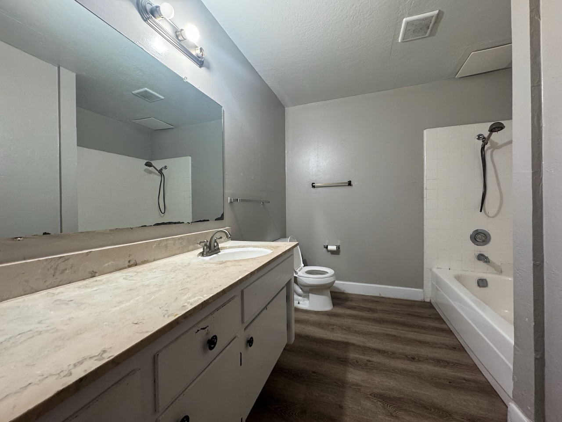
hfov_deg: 102.1
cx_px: 281
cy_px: 211
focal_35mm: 14
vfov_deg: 85.7
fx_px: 227
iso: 200
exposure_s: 1/60
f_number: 2.2
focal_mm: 2.22
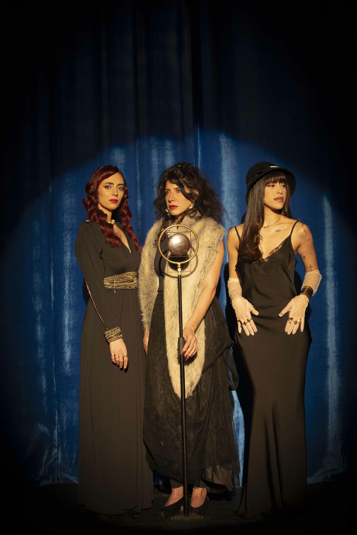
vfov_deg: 28.8
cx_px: 178
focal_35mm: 70
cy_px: 268
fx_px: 1040
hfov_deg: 19.5
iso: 3200
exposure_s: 1/250
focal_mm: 70
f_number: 2.8
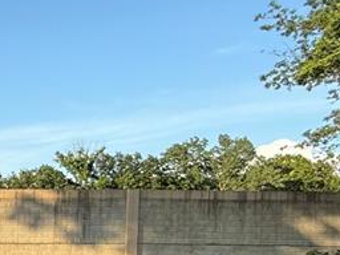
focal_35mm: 56
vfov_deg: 24.6
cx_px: -236
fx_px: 550
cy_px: 267
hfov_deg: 23.1
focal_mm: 2.22
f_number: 2.2
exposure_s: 1/928
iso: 50
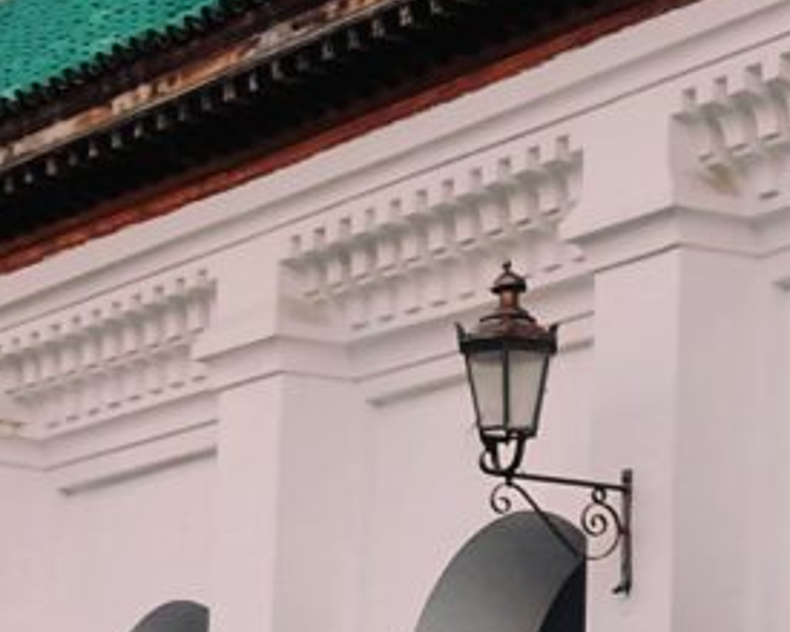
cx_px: 733
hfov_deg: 10.4
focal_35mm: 184
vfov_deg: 8.4
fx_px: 4302
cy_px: 465
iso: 50
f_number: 2.2
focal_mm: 3.81
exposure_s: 1/152
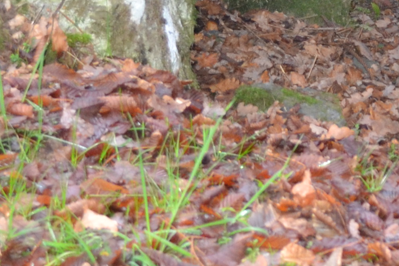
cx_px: 485
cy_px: -238
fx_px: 1673
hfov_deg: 13.2
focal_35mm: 151
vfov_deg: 8.7
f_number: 3.8
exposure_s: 1/60
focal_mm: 22
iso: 800
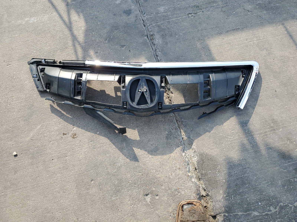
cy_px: 111
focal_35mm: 26
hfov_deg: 67.3
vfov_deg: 53.1
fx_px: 223
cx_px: 148
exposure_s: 1/1111
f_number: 1.5
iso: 50
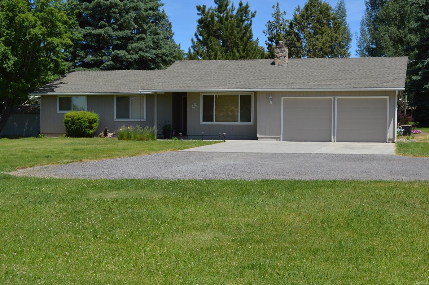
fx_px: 619
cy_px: 141
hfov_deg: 38.2
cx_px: 230
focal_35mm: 52
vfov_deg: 25.9
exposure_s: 1/250
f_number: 8
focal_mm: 32
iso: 100
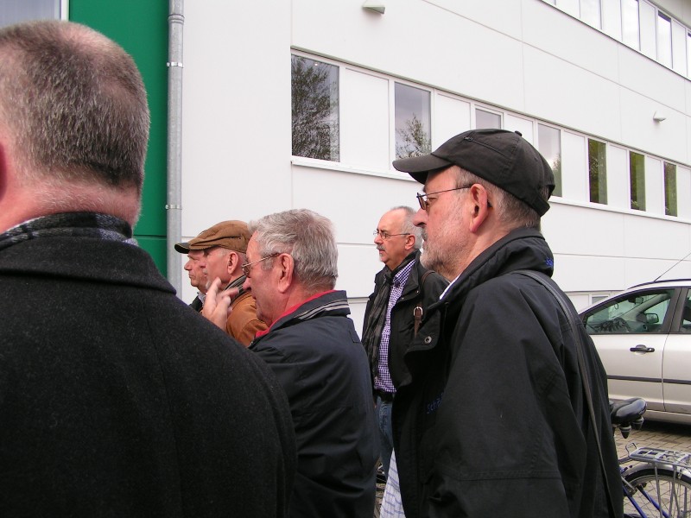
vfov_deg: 37.7
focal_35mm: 38
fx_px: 759
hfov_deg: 49.0
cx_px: 346
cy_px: 259
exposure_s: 1/100
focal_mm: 5.8
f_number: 4.5
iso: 50
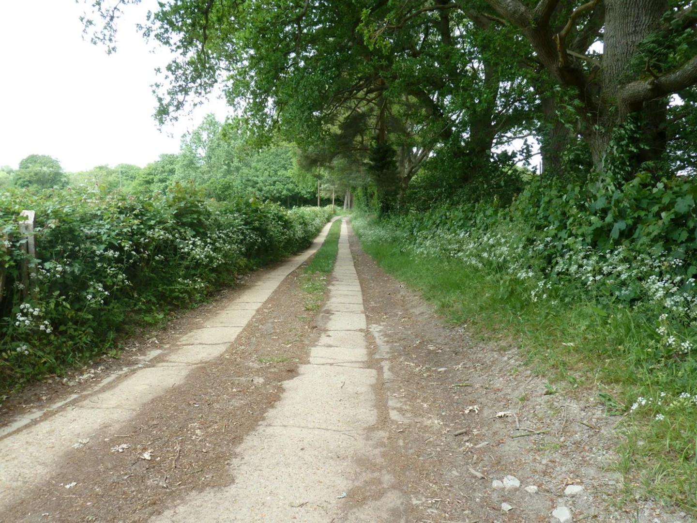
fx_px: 503
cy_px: 262
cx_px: 348
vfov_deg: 54.9
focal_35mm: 25
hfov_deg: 69.4
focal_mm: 4.1
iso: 80
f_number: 4
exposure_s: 1/100
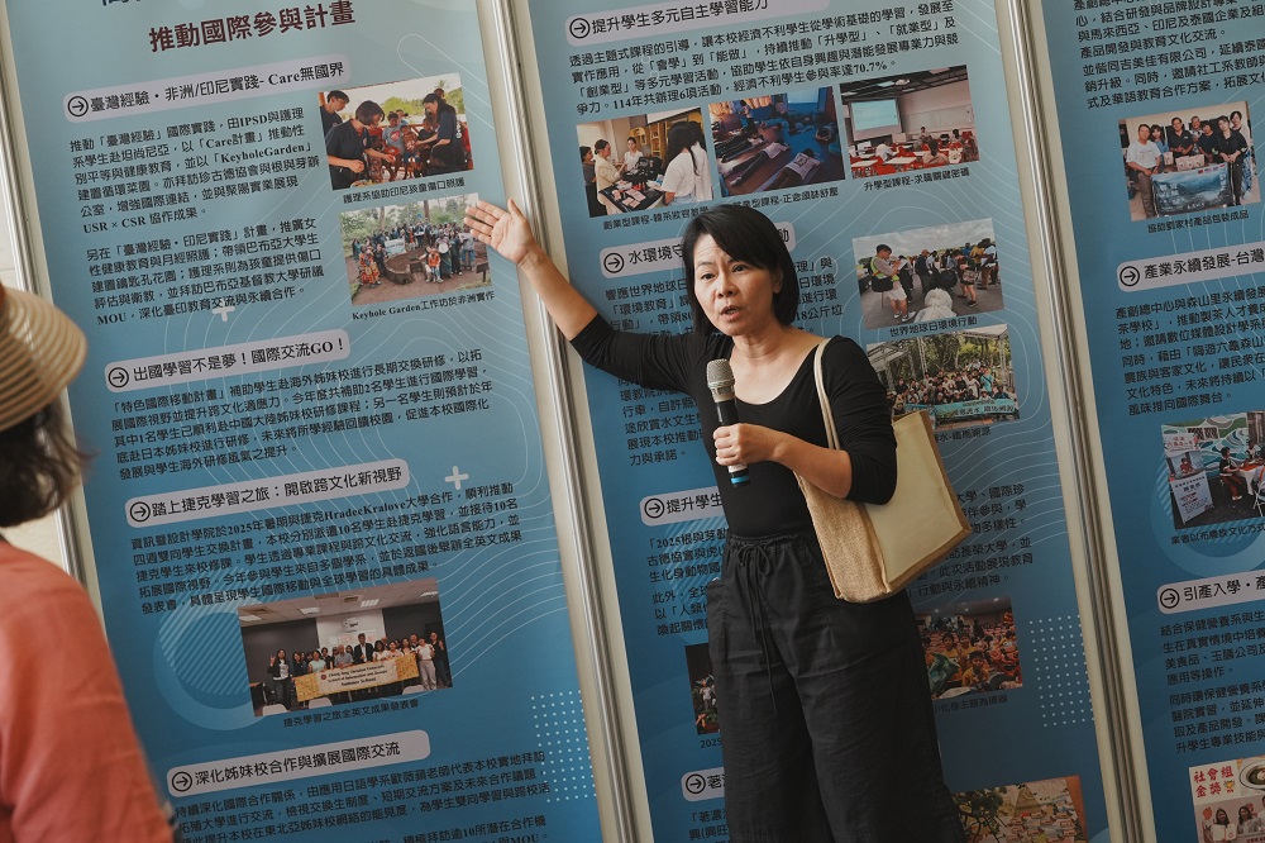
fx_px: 2564
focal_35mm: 73
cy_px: 422
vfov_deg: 18.7
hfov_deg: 27.7
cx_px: 632
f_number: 8
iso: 1600
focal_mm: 73
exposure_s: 1/200
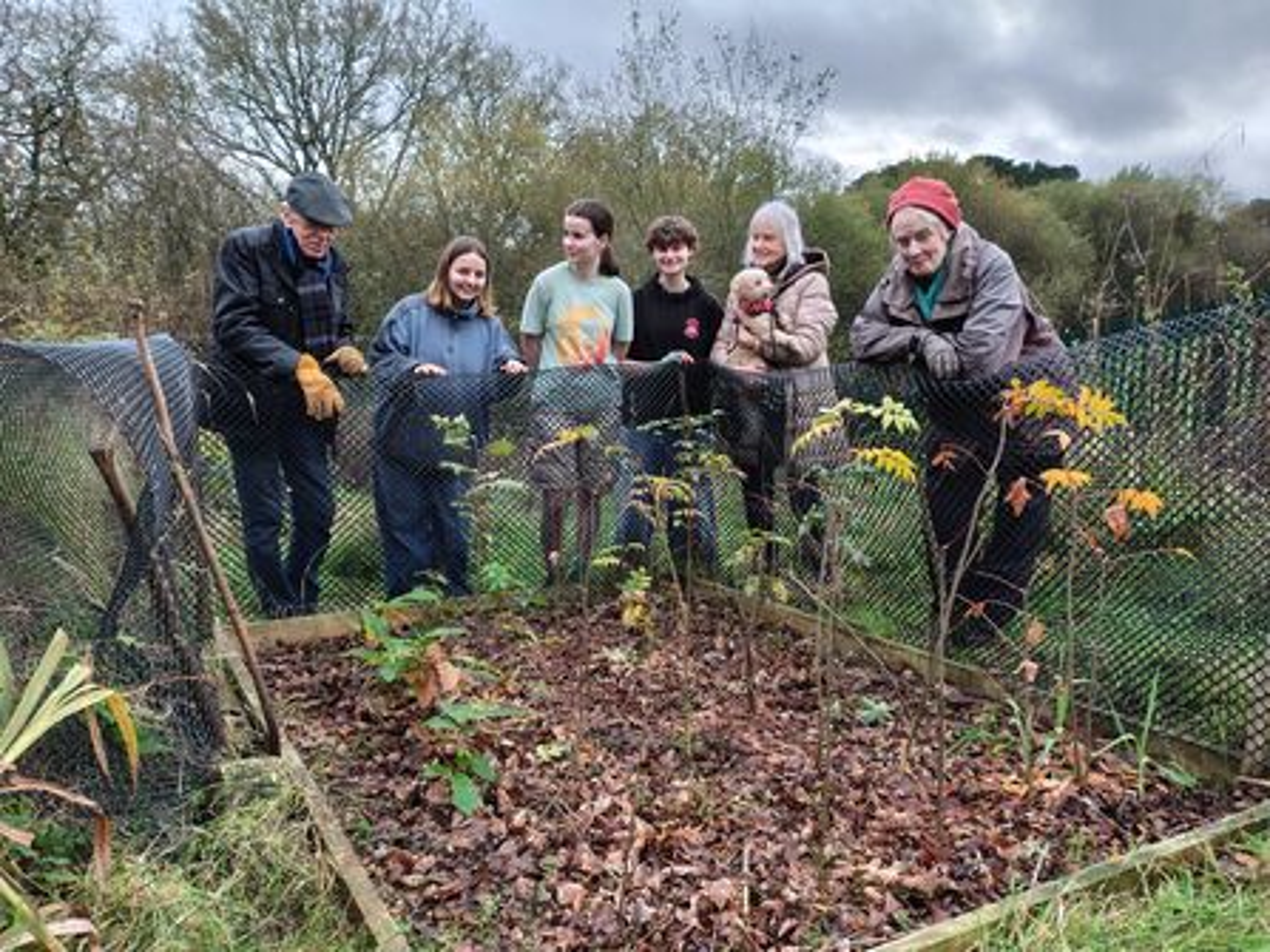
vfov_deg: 54.9
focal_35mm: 25
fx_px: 917
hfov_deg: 69.4
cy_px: 476
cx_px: 635
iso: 188
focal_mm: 4.71
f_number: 1.7
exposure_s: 1/50.1
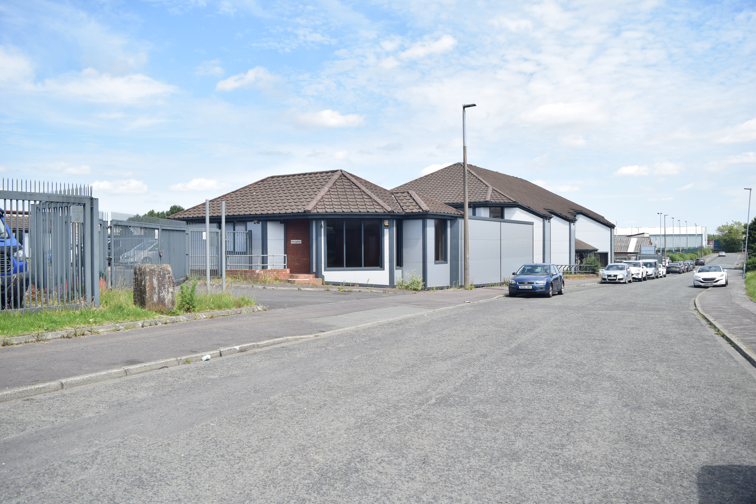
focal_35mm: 27
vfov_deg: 47.9
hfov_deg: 67.4
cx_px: 378
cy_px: 252
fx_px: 567
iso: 200
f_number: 5
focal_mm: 18
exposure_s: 1/800
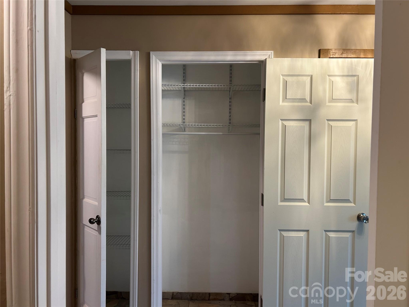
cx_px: 204
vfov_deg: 53.1
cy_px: 154
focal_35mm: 26
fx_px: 307
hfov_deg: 67.3
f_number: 1.5
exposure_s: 1/60
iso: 125
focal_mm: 5.7
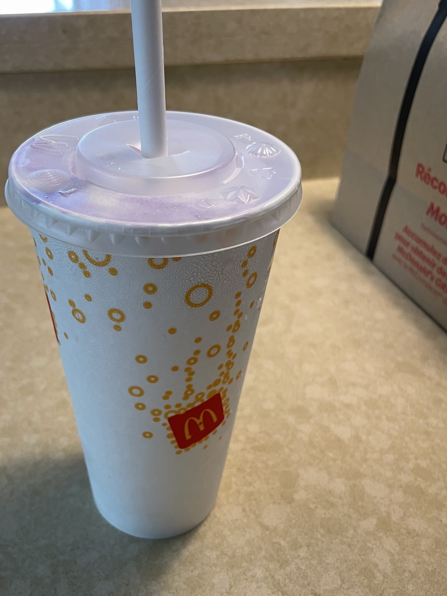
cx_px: 170
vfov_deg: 55.0
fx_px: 568
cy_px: 350
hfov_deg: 42.6
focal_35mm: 33
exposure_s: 1/60
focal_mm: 4.2
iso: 80
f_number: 1.6
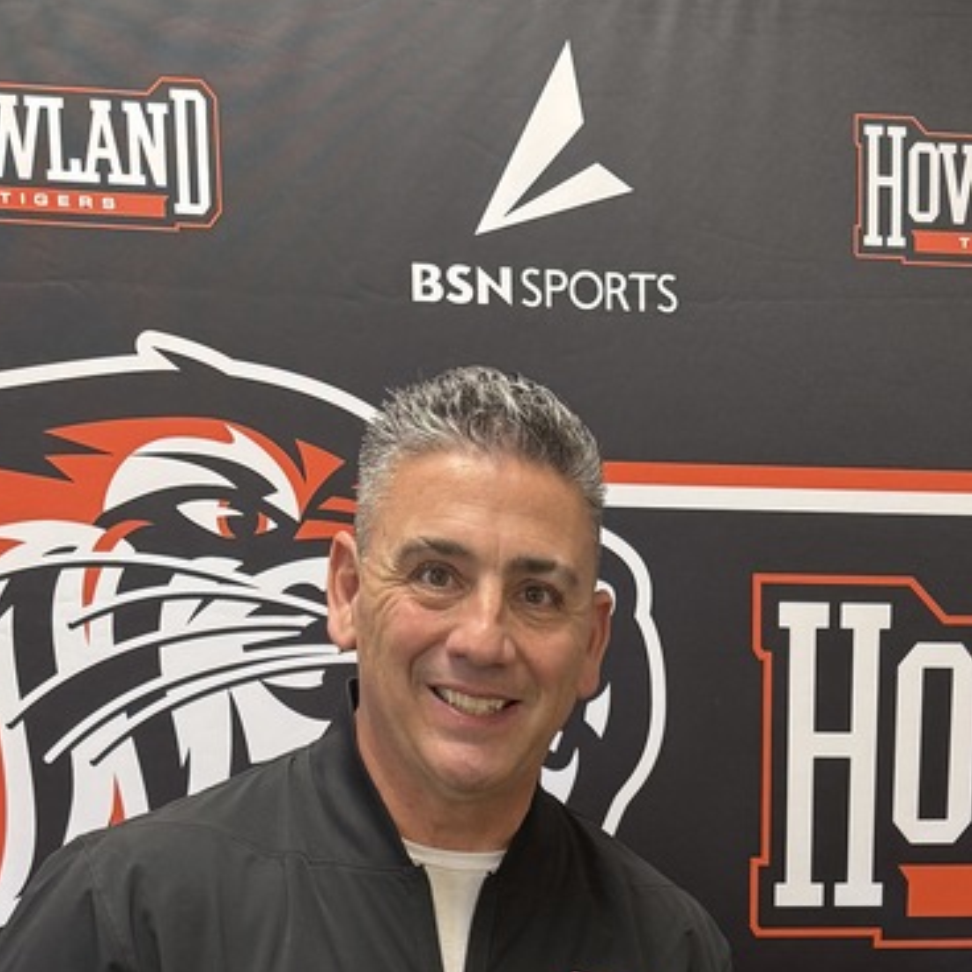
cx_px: 718
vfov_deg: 24.8
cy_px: 1297
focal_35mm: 59
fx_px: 1874
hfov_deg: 28.7
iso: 200
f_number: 1.78
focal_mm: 6.76
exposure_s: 1/60
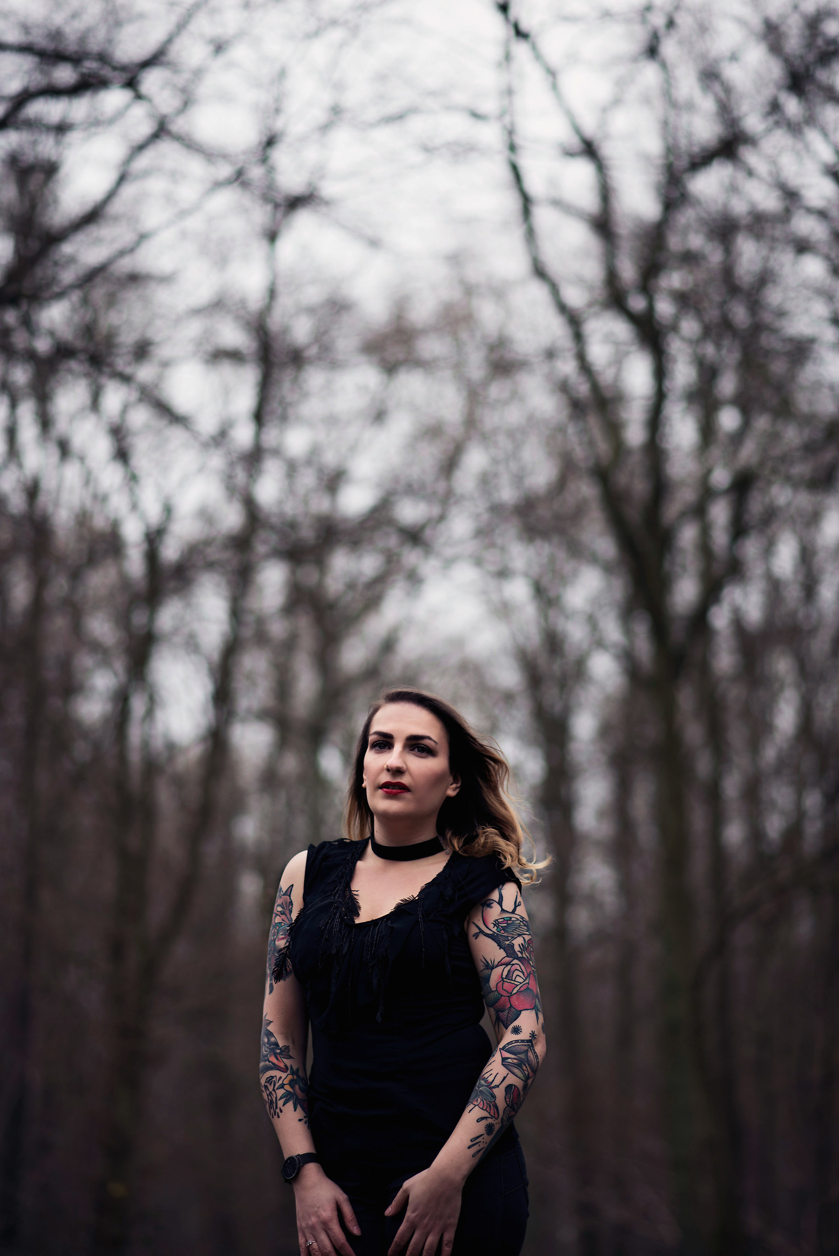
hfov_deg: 16.1
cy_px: 628
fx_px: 2969
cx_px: 420
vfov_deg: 23.9
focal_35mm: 85
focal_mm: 85
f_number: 2.2
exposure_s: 1/400
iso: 100
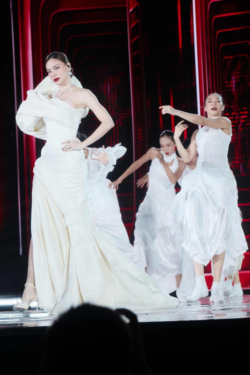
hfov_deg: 8.4
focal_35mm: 164
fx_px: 1708
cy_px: 188
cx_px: 125
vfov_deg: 12.5
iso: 4000
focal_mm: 109.5
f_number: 8
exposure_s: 1/250
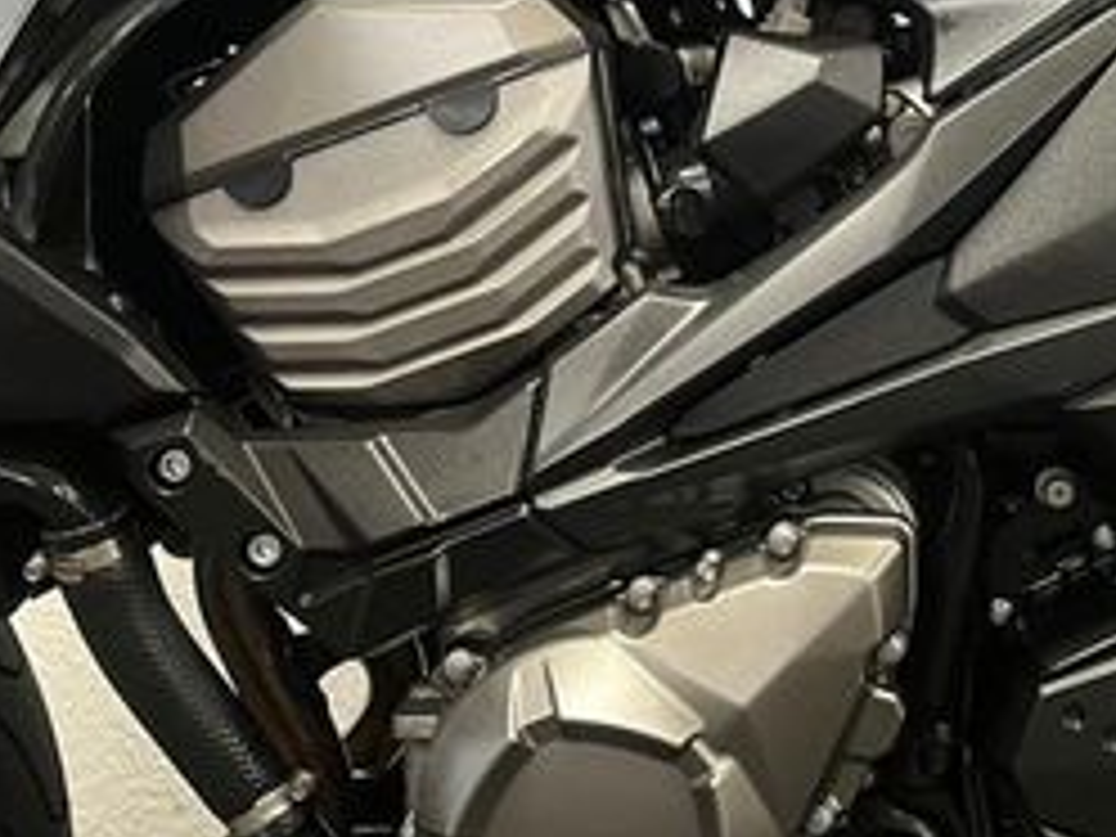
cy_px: 270
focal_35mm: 67
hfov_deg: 27.8
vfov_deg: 21.8
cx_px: 1022
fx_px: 2160
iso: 200
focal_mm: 5.1
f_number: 1.6
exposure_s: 1/50
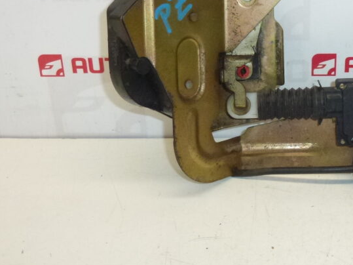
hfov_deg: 32.8
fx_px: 581
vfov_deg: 25.3
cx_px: 282
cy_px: 58
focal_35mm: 57
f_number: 3.5
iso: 400
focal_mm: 5.4
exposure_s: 1/320
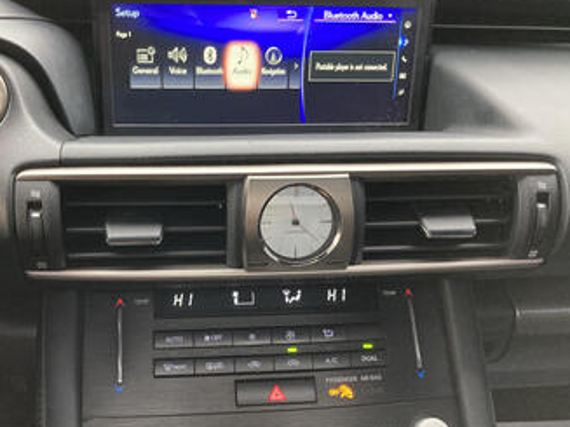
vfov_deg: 39.6
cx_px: 223
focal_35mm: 36
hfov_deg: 51.0
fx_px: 593
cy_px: 234
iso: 320
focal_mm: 3.99
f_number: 1.8
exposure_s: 1/60
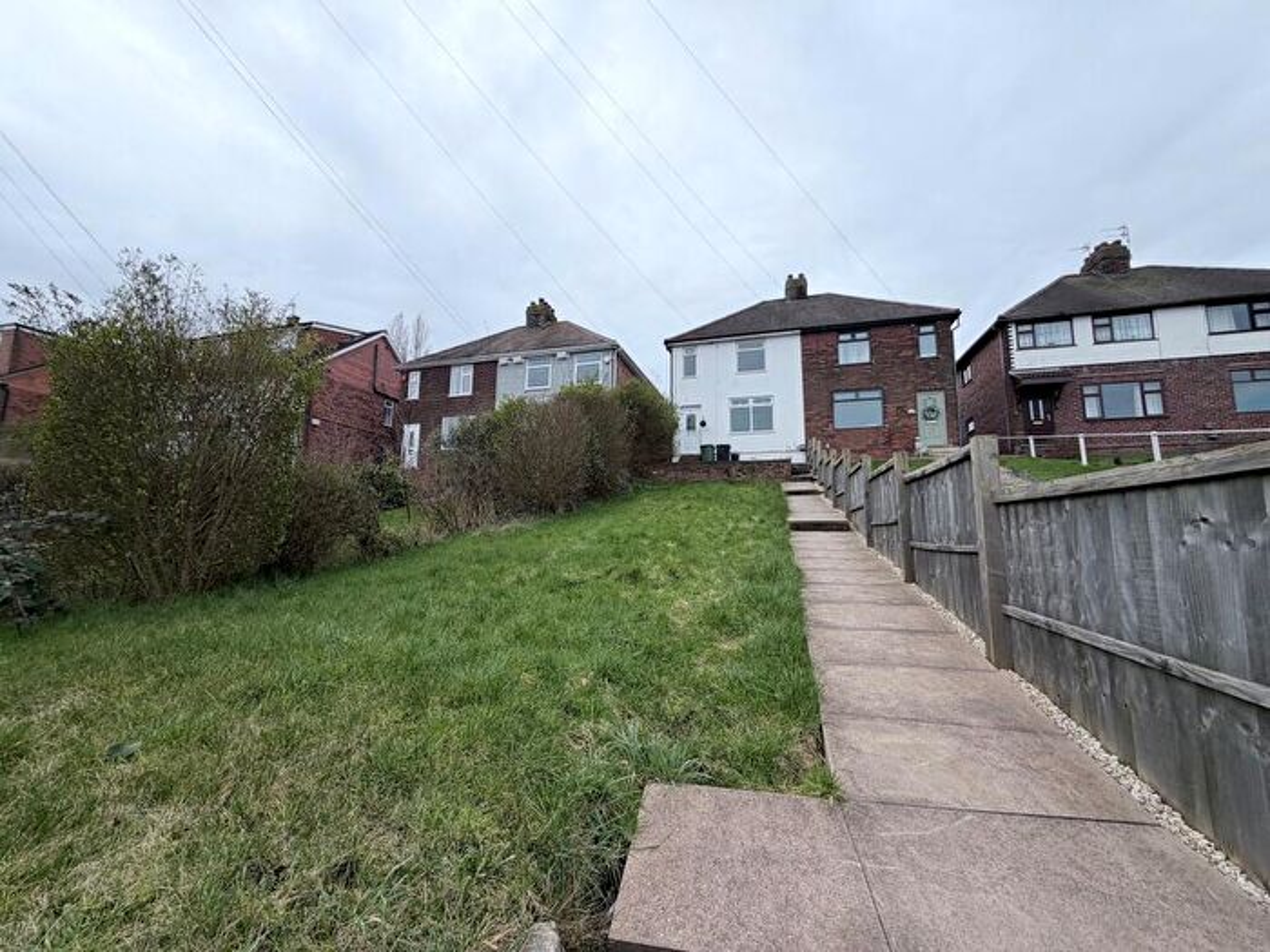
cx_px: 635
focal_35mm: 14
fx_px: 514
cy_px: 476
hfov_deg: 102.1
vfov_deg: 85.7
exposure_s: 1/770
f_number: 2.2
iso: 25
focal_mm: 2.22
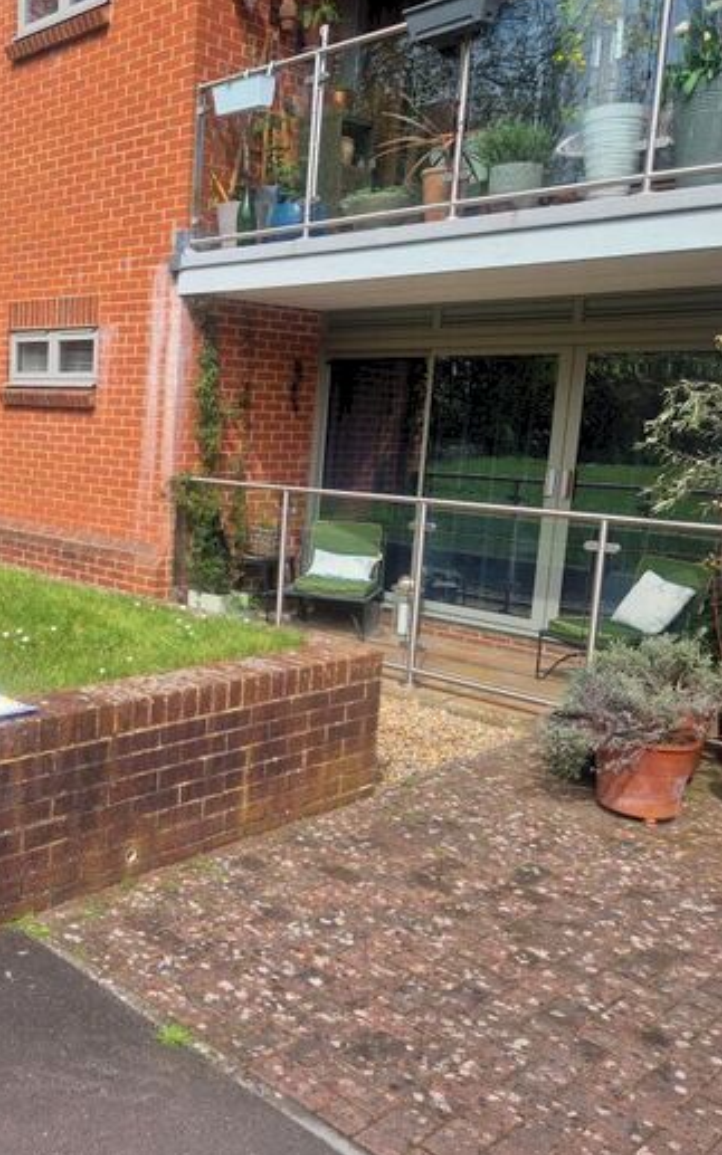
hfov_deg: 36.6
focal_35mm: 33
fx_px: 1039
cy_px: 575
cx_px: 116
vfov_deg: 58.1
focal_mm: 5.4
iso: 50
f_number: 1.8
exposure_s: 1/728
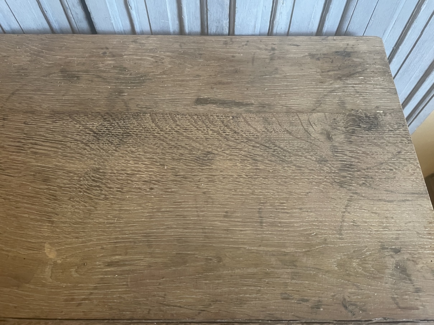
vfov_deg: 53.1
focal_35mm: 26
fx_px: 326
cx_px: 217
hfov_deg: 67.3
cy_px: 162
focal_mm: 4.2
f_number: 1.6
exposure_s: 1/50
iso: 500
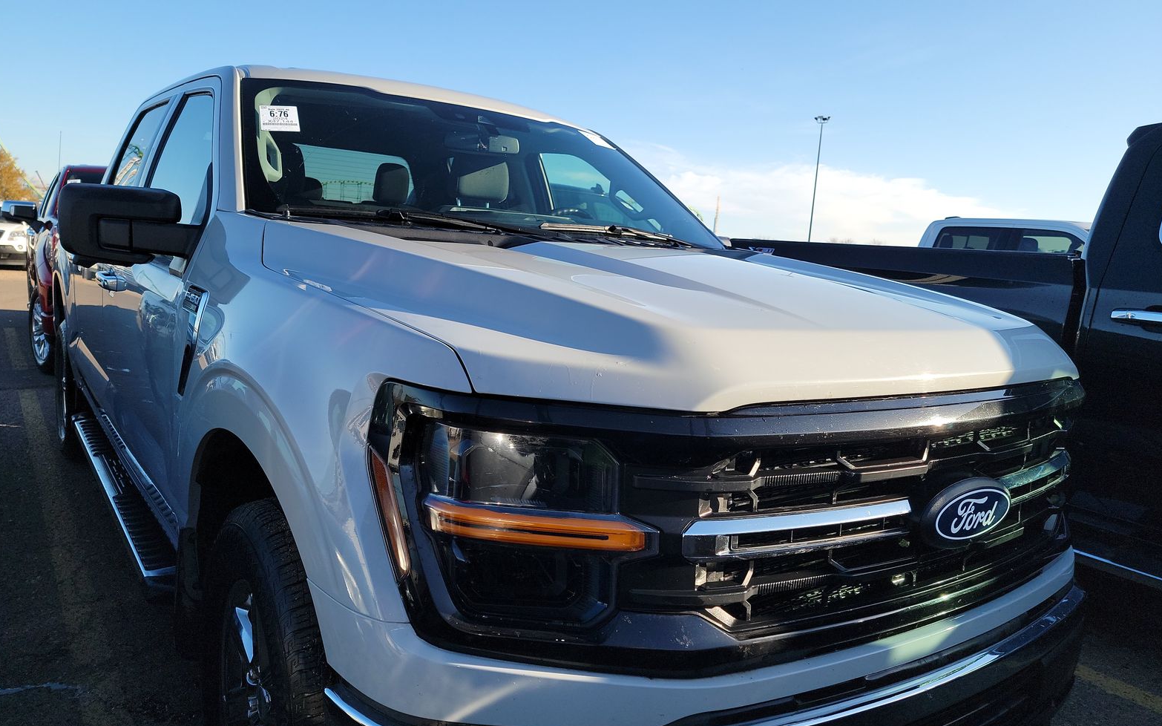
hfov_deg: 70.4
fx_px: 823
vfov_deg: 47.6
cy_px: 350
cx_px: 573
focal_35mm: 26
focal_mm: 6.7
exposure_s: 1/402
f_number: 1.8
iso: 50
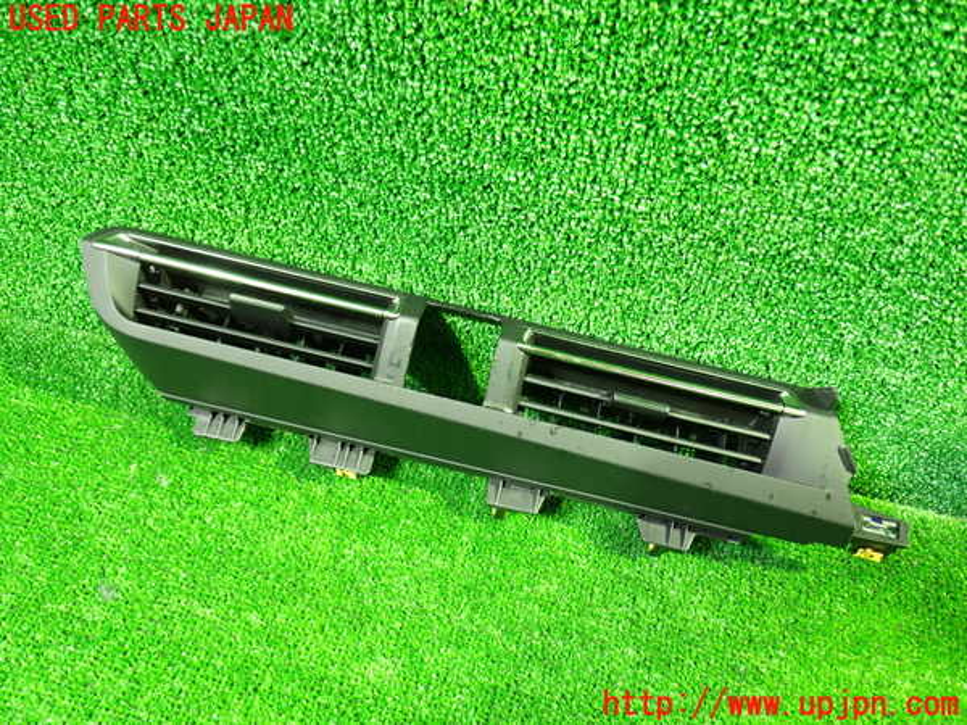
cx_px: 484
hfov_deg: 60.0
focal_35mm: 30
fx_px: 838
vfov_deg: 46.8
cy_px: 362
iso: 800
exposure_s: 1/10
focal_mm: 5.4
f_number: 2.3
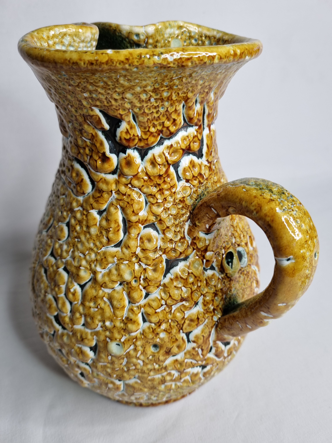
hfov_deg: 53.1
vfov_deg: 67.3
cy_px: 222
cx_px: 166
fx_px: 332
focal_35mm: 26
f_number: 1.8
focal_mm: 5.4
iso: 50
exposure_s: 1/100
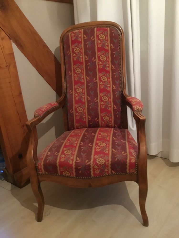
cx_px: 90
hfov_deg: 45.4
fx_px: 214
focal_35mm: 31
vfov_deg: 58.4
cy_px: 119
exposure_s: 1/17
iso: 500
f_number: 2.4
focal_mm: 3.3
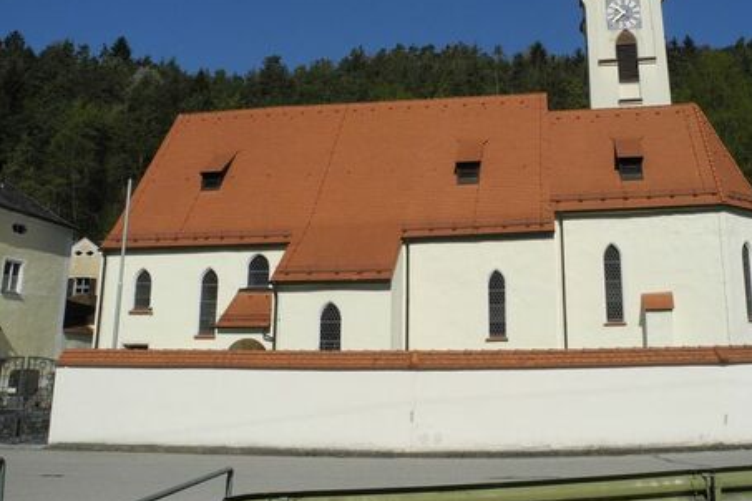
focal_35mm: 36
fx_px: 752
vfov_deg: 36.5
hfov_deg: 52.6
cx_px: 463
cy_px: 166
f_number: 5.6
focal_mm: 6
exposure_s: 1/902
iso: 100
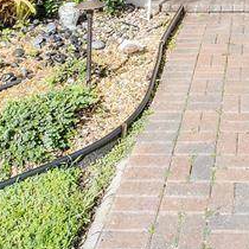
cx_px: 254
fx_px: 505
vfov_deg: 22.1
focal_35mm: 62
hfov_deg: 26.2
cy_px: -140
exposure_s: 1/125
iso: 100
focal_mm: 10
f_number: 11
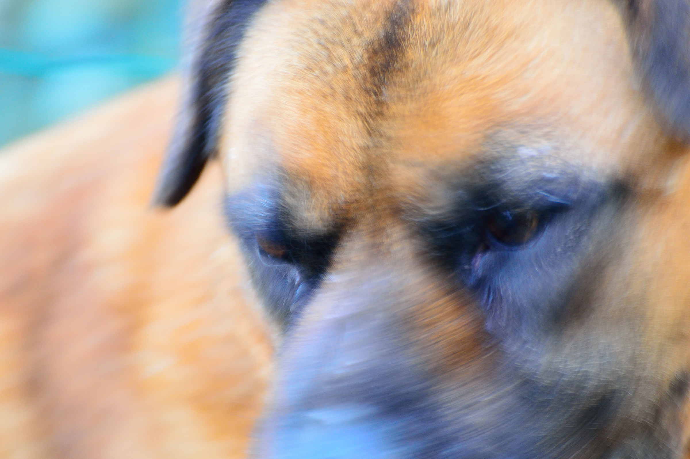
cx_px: 345
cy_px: 230
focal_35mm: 450
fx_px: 8616
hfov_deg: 4.6
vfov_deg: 3.0
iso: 800
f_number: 5.6
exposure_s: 1/10
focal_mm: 300
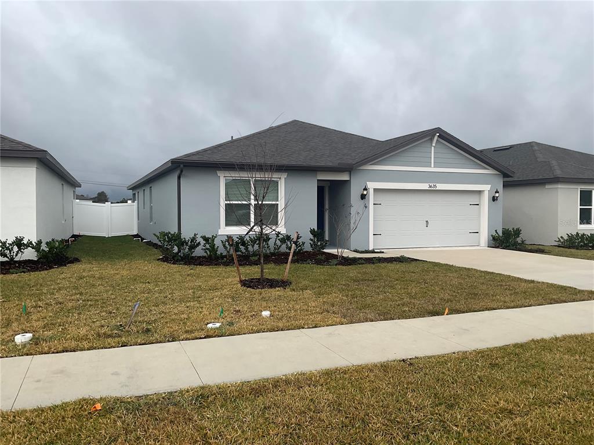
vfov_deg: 48.2
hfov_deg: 61.7
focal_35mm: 29
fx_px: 498
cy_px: 222
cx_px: 297
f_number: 1.8
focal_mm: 3
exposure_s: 1/883
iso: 16
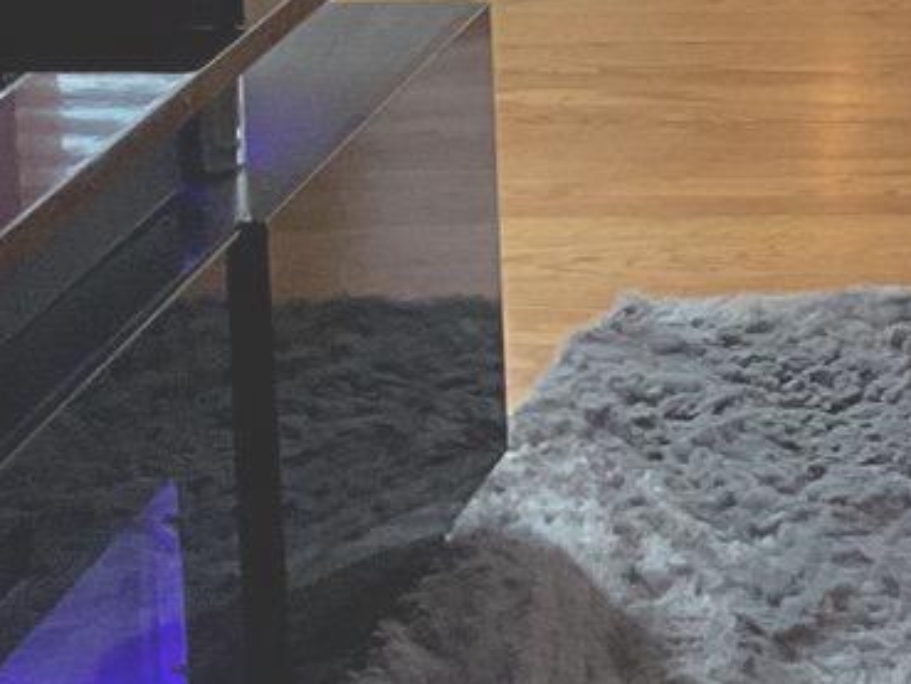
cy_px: -558
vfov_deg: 8.8
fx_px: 4238
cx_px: 2247
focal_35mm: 161
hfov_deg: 10.4
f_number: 1.8
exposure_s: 1/60
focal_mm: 3
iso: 100
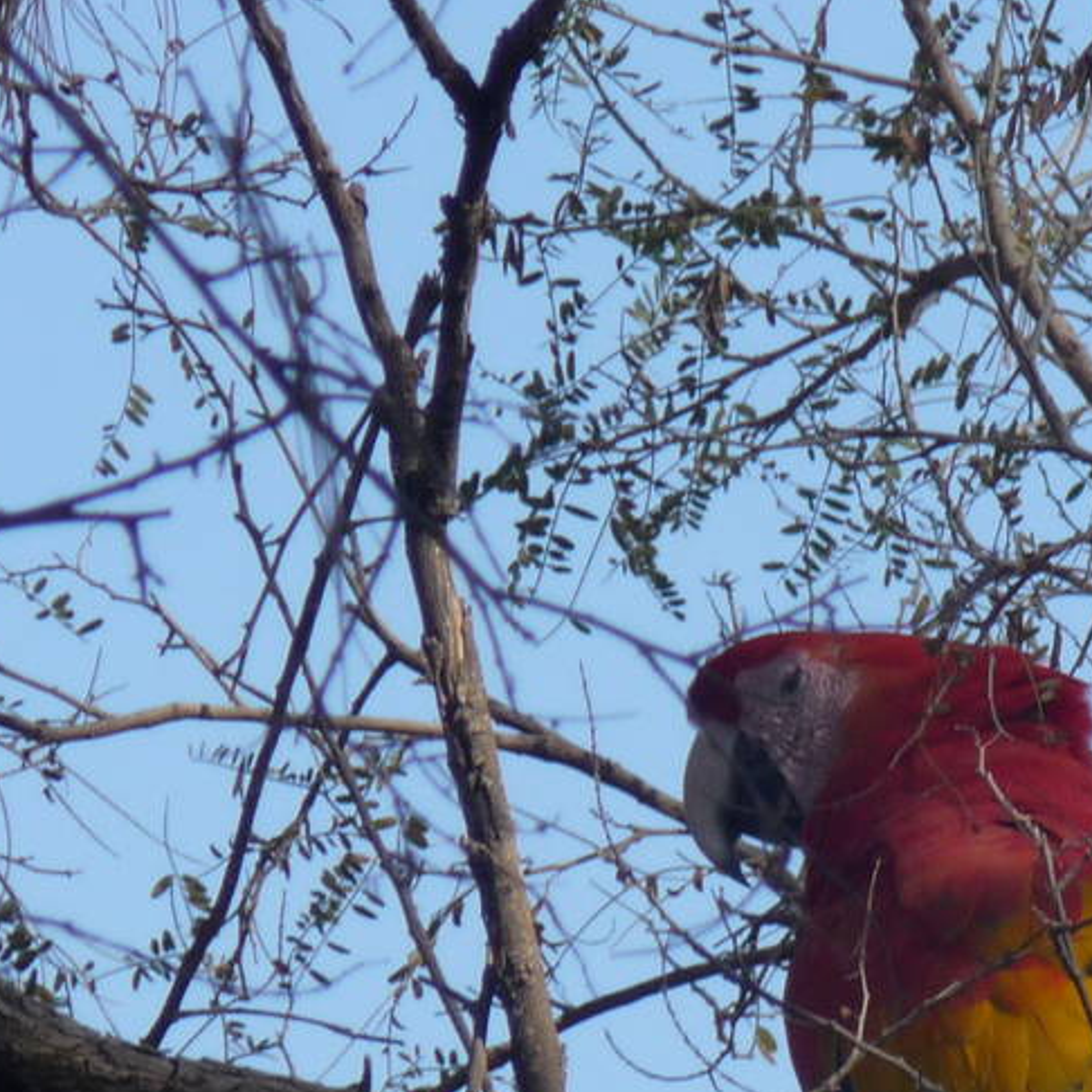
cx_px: 1191
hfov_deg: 2.2
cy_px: 766
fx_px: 29052
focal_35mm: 814
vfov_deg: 2.2
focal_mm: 47
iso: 100
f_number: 4.9
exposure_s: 1/320
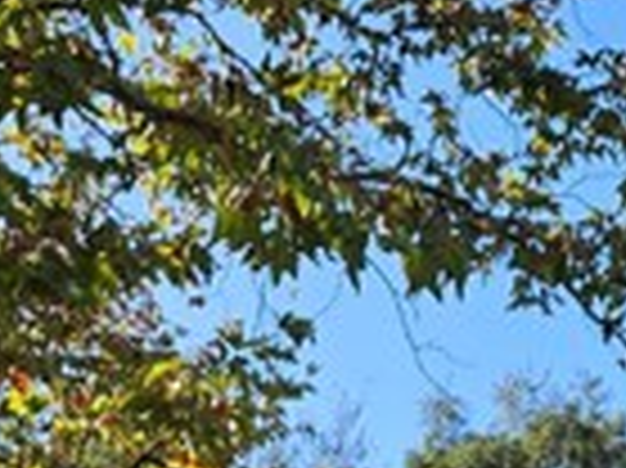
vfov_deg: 12.0
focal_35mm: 106
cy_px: 1017
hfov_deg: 18.1
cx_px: 631
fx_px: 1915
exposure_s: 1/1129
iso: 25
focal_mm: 5.4
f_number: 1.8
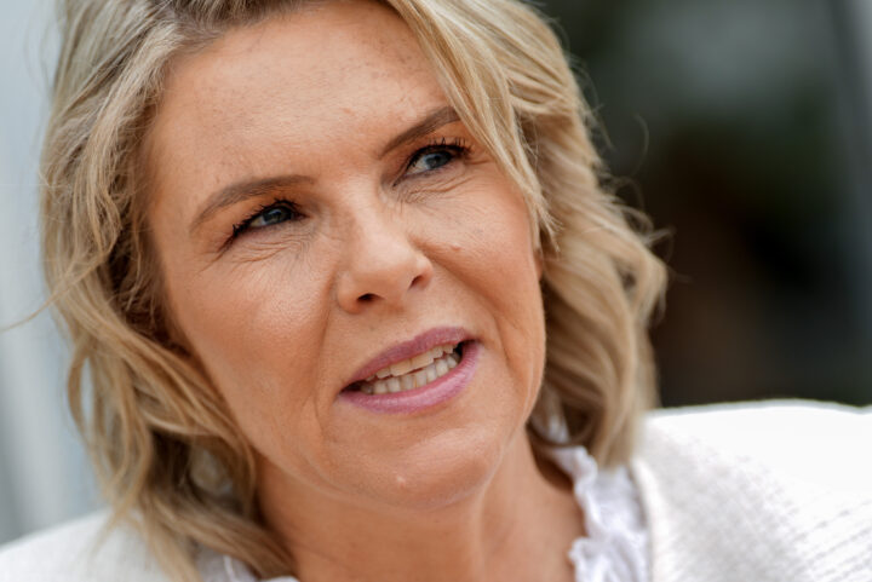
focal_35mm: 196
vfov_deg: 7.0
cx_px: 436
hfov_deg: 10.5
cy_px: 291
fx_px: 4750
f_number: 2.8
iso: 160
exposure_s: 1/1000
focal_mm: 131
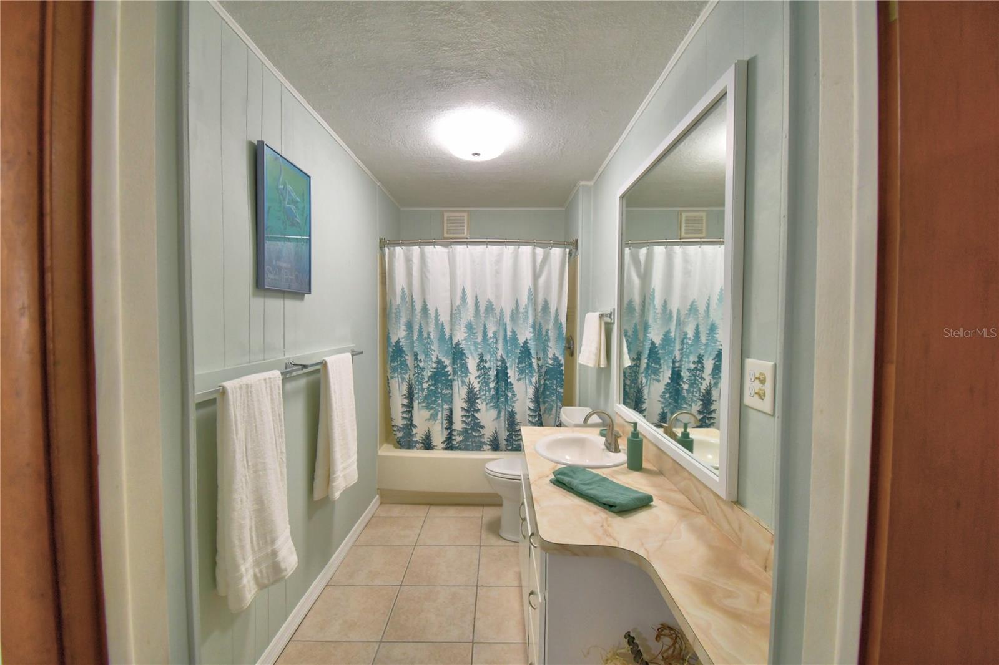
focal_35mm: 15
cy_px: 332
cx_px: 500
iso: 560
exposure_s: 1/30
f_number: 4.5
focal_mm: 10
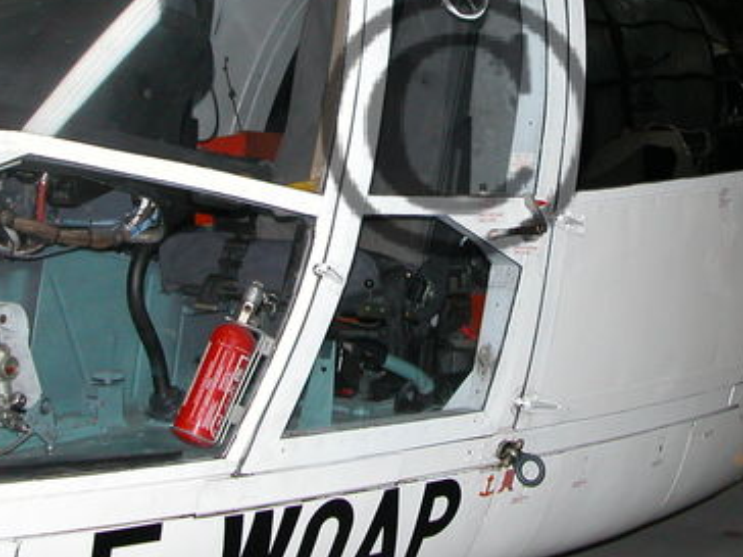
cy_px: 124
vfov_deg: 19.0
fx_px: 1653
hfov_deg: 25.3
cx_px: 457
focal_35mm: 77
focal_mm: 8.9
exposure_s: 1/60
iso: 200
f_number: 2.8
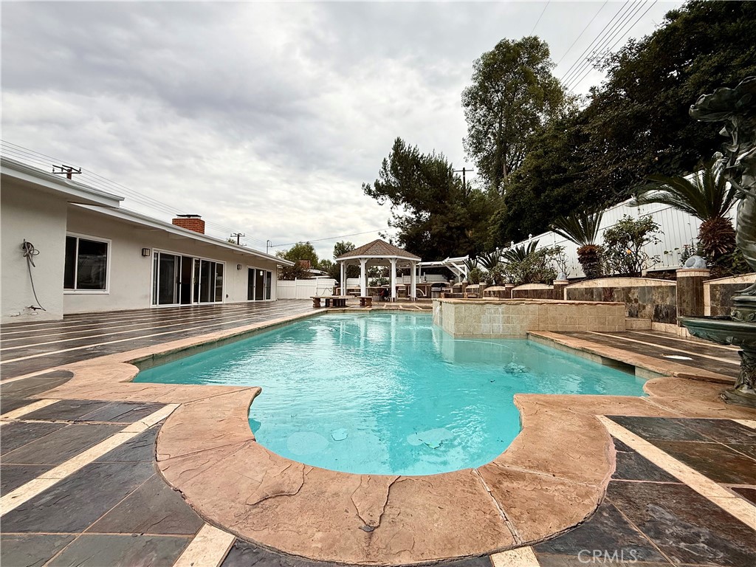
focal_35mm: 14
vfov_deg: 85.7
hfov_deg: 102.1
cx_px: 378
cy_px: 284
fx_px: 306
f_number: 2.2
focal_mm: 2.22
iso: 50
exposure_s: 1/1497
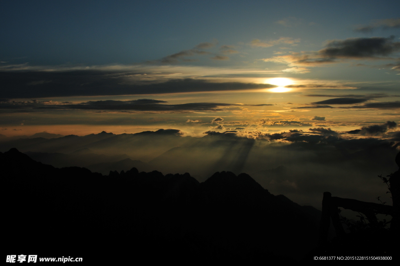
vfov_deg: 31.8
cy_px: 133
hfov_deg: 46.5
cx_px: 200
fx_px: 466
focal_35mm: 42
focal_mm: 28
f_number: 5
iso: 200
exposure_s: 1/2000
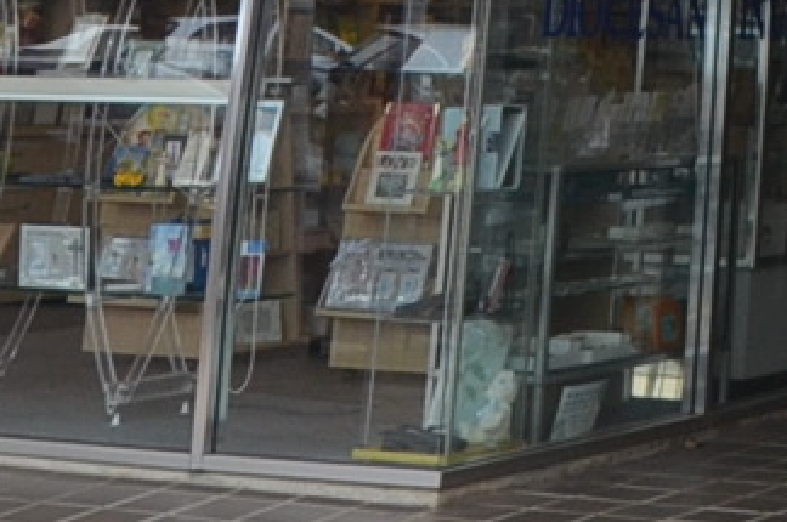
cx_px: 1115
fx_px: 2488
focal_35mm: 114
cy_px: -791
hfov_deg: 16.6
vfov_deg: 10.2
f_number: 5.6
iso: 280
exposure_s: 1/125
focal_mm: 10
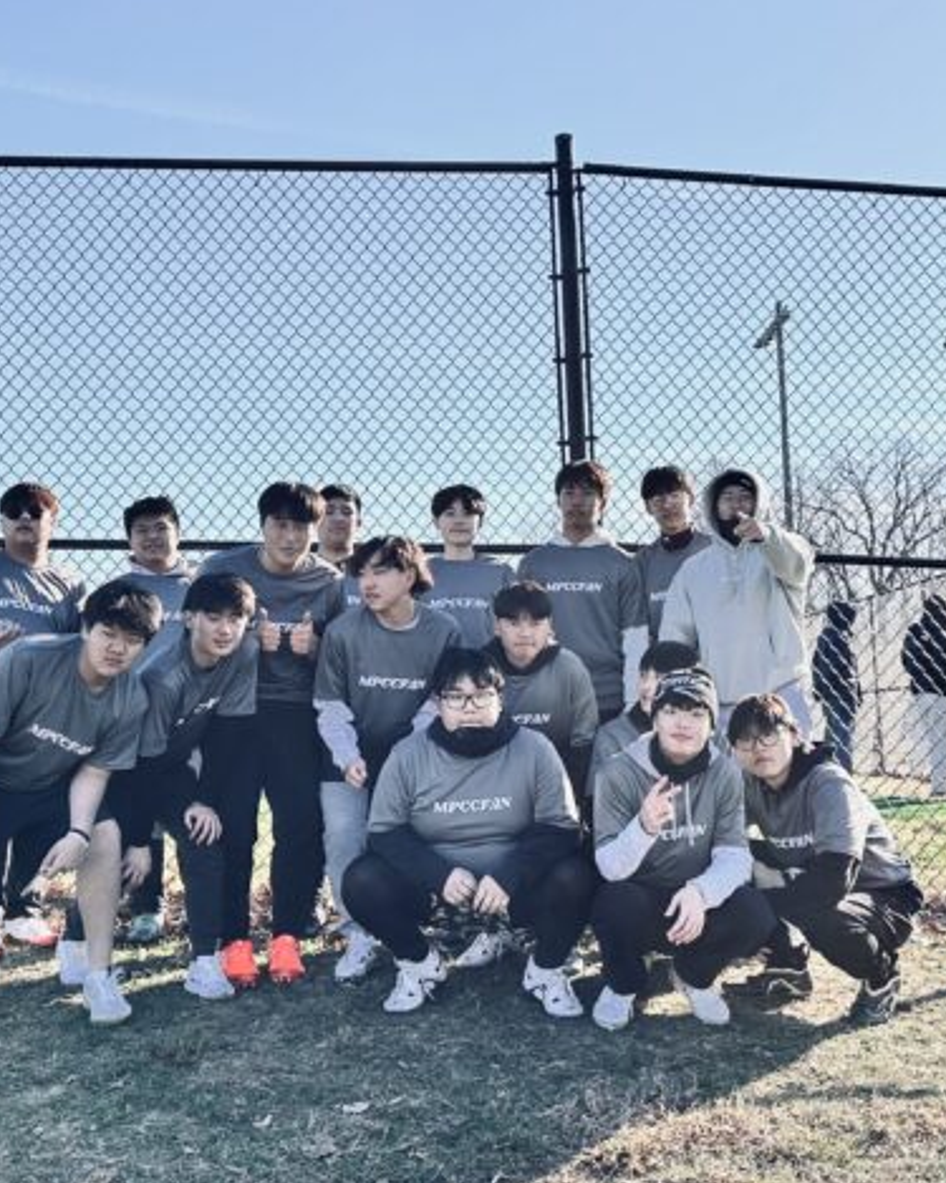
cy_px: 593
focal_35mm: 32
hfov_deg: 45.8
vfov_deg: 55.7
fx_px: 1120
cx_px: 454
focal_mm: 6.86
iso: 80
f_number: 1.78
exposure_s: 1/2591
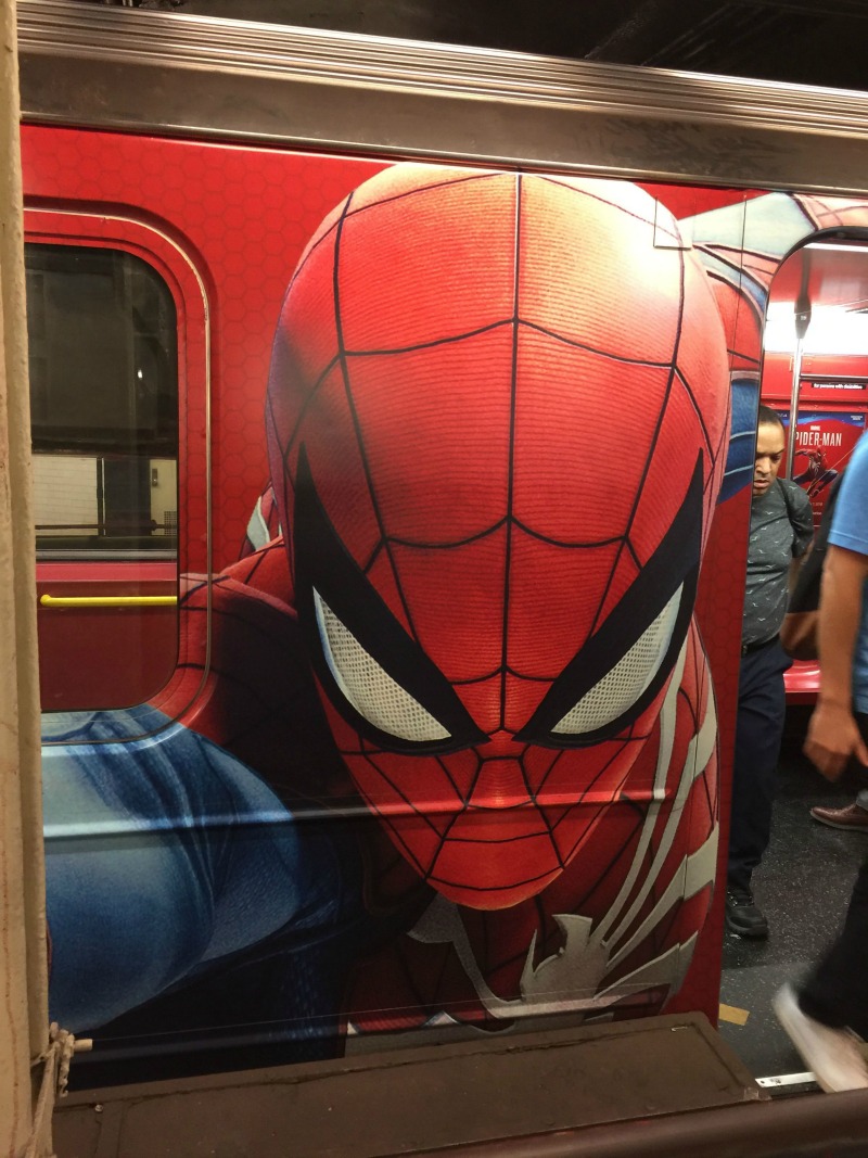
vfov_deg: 61.7
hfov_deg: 48.2
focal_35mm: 29
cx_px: 434
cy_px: 579
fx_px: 970
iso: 64
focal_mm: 4.15
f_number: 2.2
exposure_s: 1/15
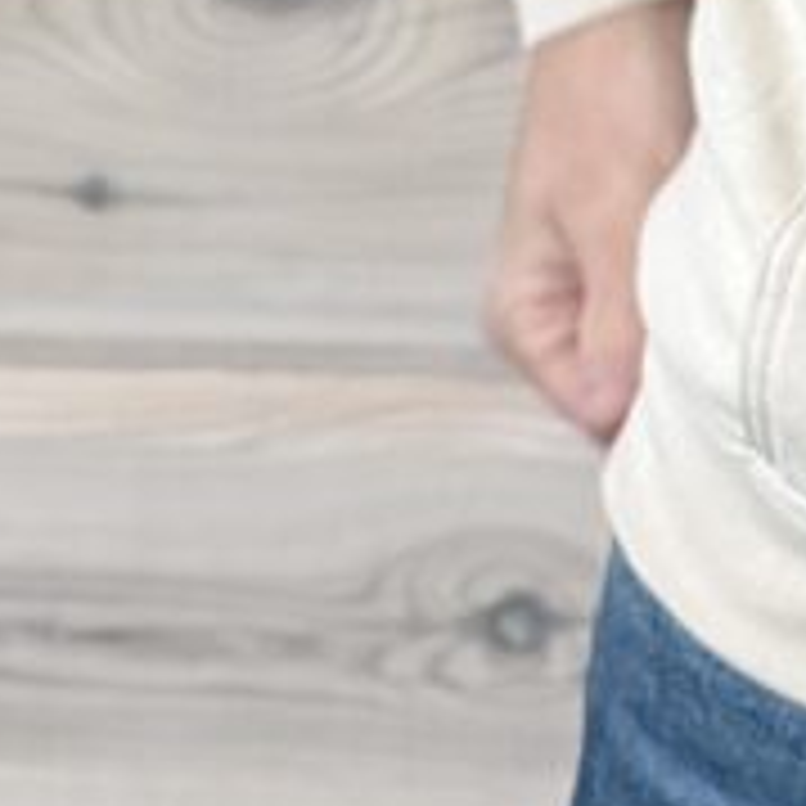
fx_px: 6401
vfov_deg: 6.7
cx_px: 1441
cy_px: -1364
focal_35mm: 243
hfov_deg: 7.0
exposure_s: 1/60
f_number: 1.78
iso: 125
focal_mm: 6.76
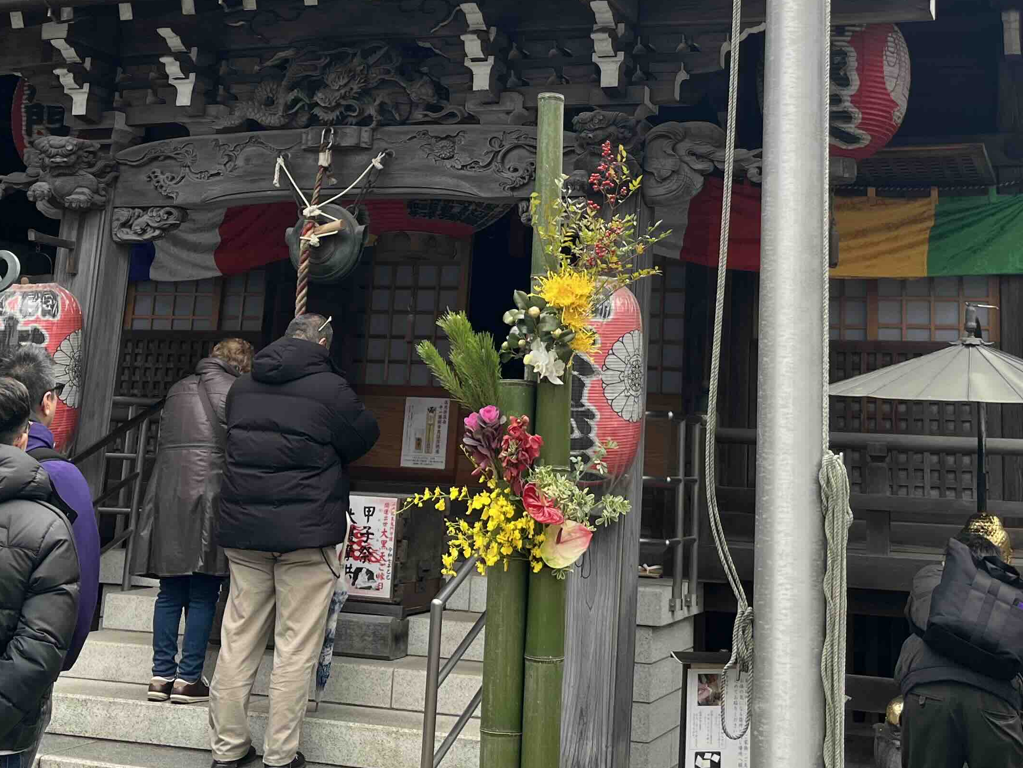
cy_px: 116
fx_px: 1448
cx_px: 594
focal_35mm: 49
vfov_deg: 28.8
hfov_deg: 38.8
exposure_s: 1/224
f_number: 1.6
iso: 40
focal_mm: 5.1
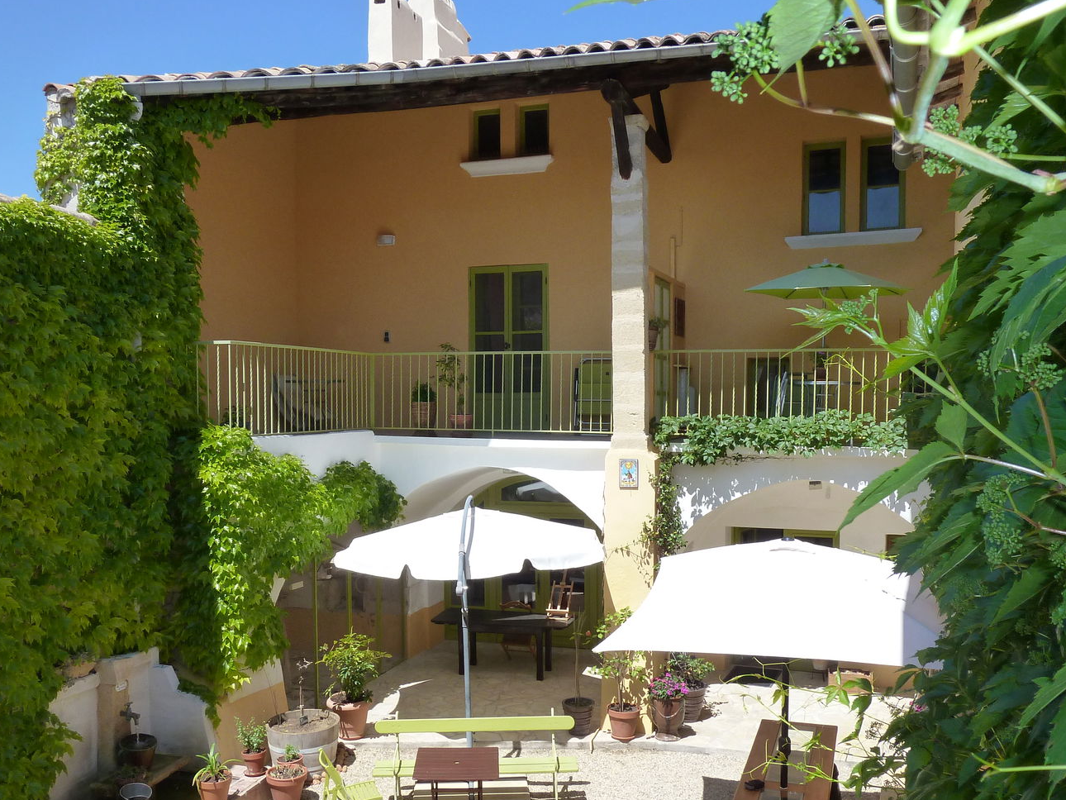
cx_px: 505
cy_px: 454
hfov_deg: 58.3
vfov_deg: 45.3
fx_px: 955
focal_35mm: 31
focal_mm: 4.1
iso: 125
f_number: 4.5
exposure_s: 1/500
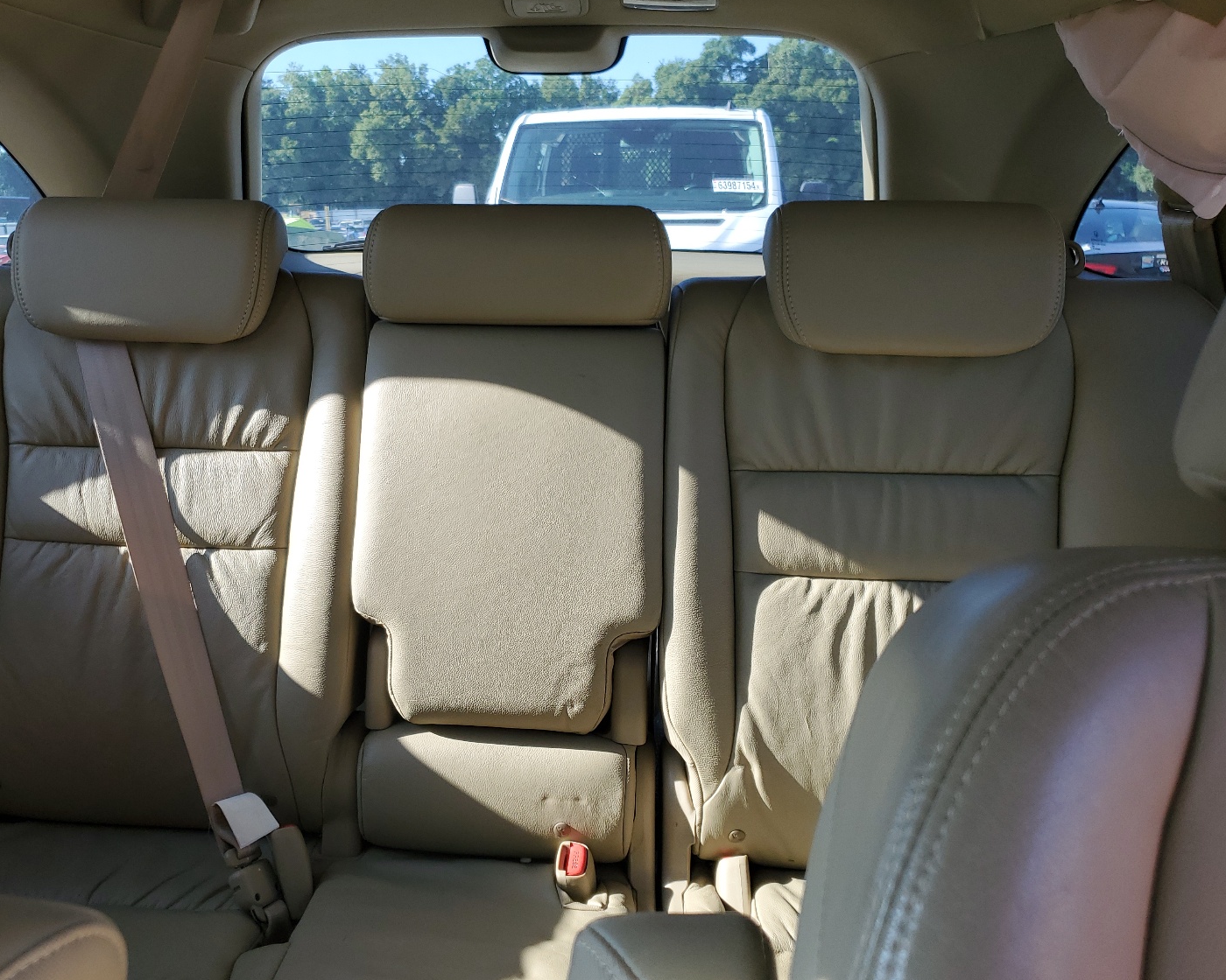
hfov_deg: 60.2
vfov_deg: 50.0
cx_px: 532
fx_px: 1052
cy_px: 491
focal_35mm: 29
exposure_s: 1/270
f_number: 1.5
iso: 50
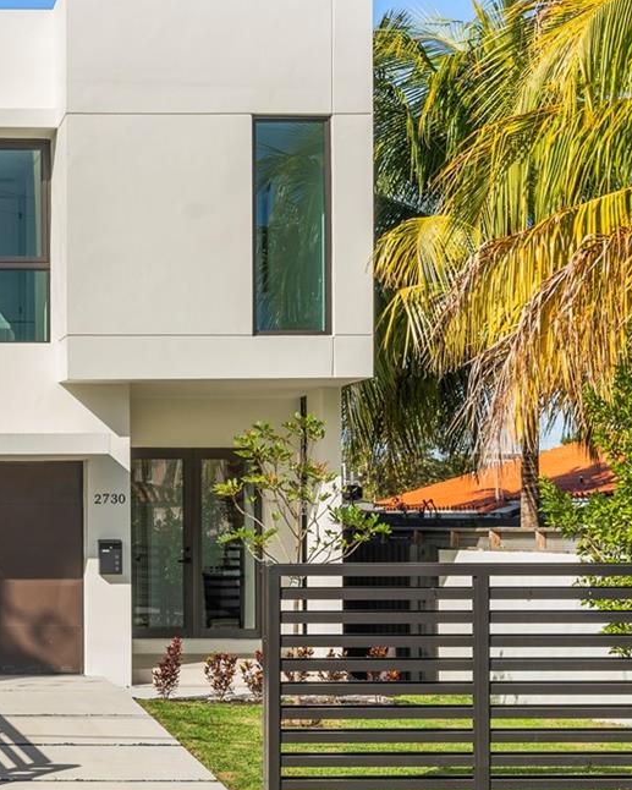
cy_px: 494
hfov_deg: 19.6
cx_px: -181
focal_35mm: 72
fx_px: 1683
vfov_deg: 26.3
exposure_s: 1/160
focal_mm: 31
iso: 50
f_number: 9
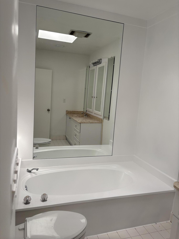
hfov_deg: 53.1
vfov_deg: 67.3
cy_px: 120
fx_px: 179
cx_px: 90
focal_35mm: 26
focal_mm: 5.96
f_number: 1.6
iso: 50
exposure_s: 1/121
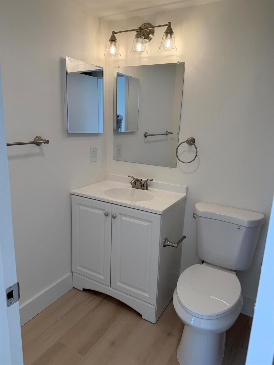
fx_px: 253
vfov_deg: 71.6
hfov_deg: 56.8
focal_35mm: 24
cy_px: 182
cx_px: 137
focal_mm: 6.76
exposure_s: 1/410
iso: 100
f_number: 1.78
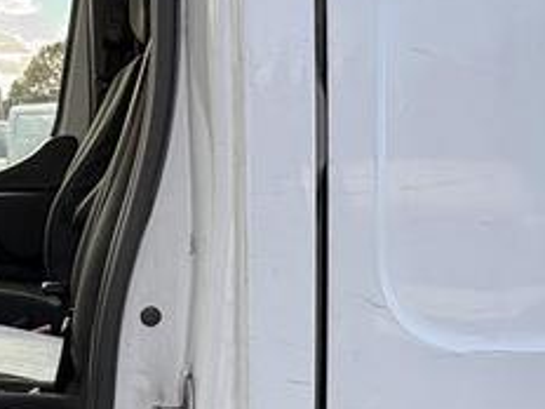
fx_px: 850
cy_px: 343
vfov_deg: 26.4
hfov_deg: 31.6
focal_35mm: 54
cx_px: -52
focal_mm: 2.22
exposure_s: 1/181
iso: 40
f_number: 2.2
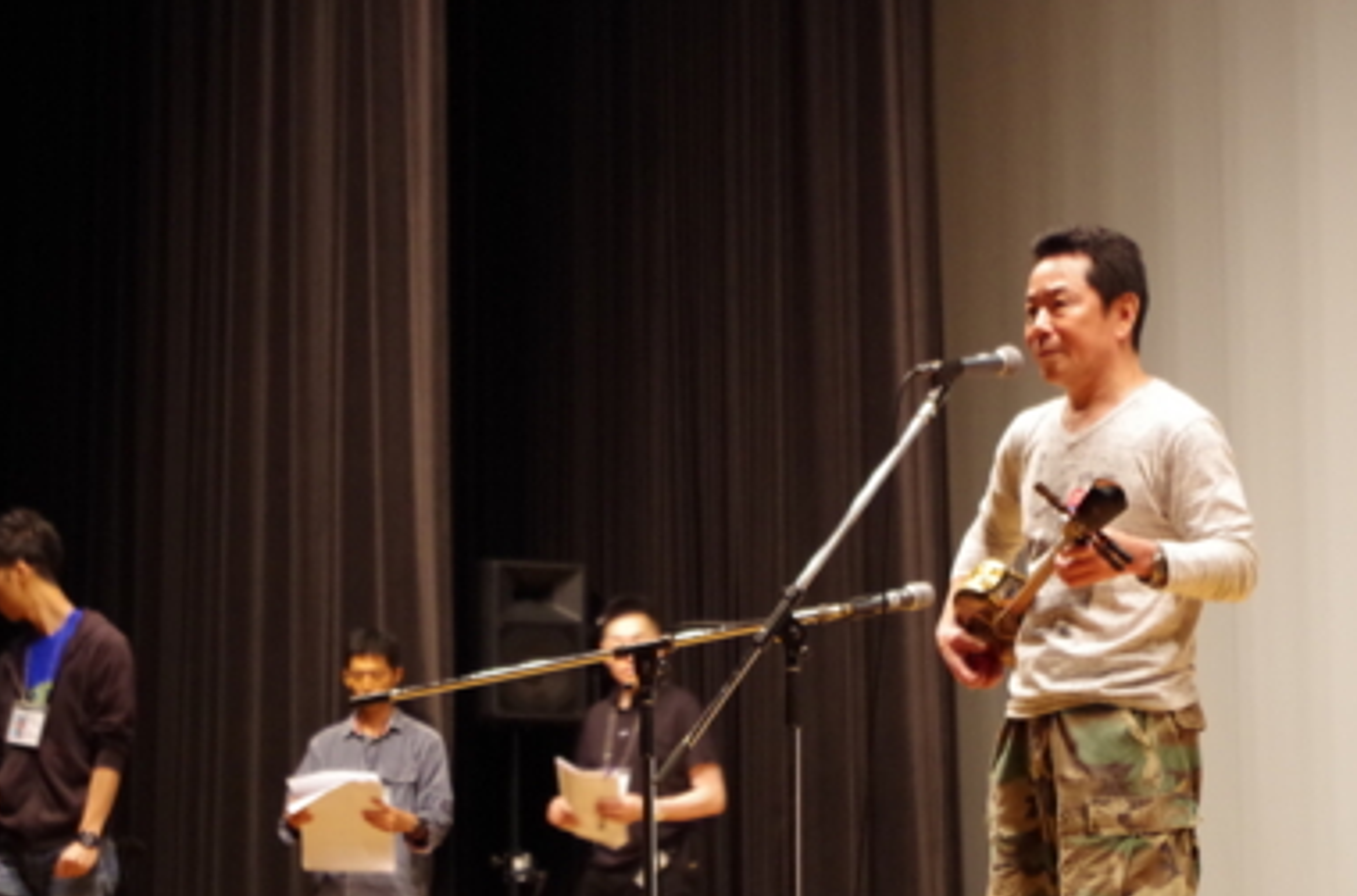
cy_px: 502
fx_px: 4059
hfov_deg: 19.0
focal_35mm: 108
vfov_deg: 12.6
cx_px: 739
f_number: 5.6
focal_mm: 55
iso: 3200
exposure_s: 1/15
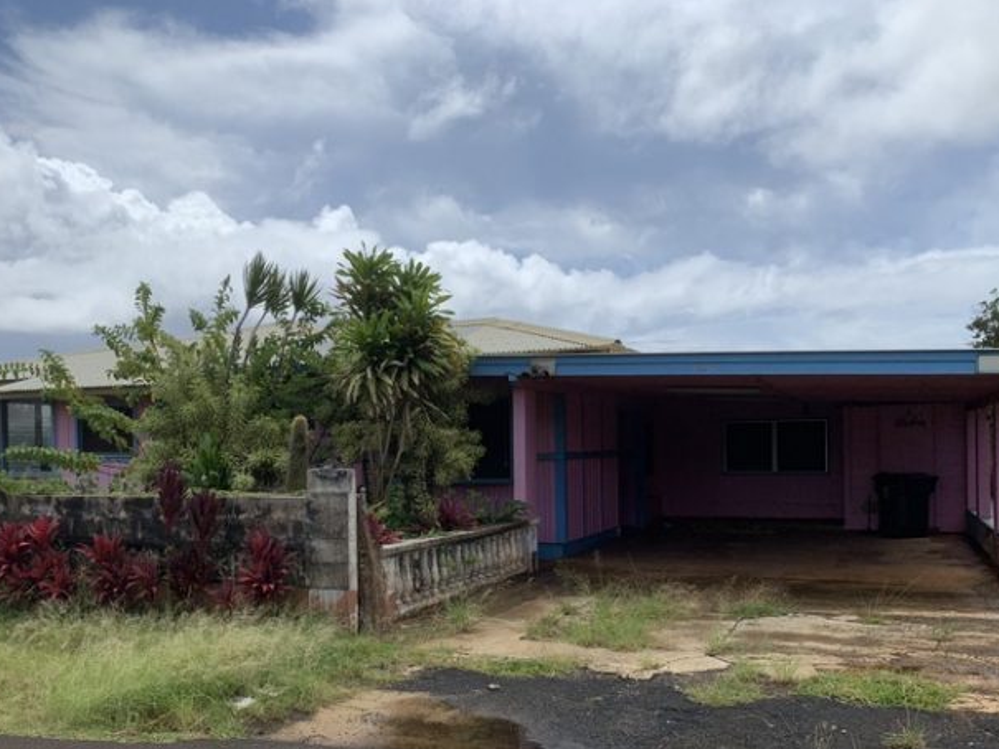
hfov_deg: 55.1
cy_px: 459
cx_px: 429
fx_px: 953
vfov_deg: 42.7
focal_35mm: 33
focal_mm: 4.25
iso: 25
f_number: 1.8
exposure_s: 1/4098
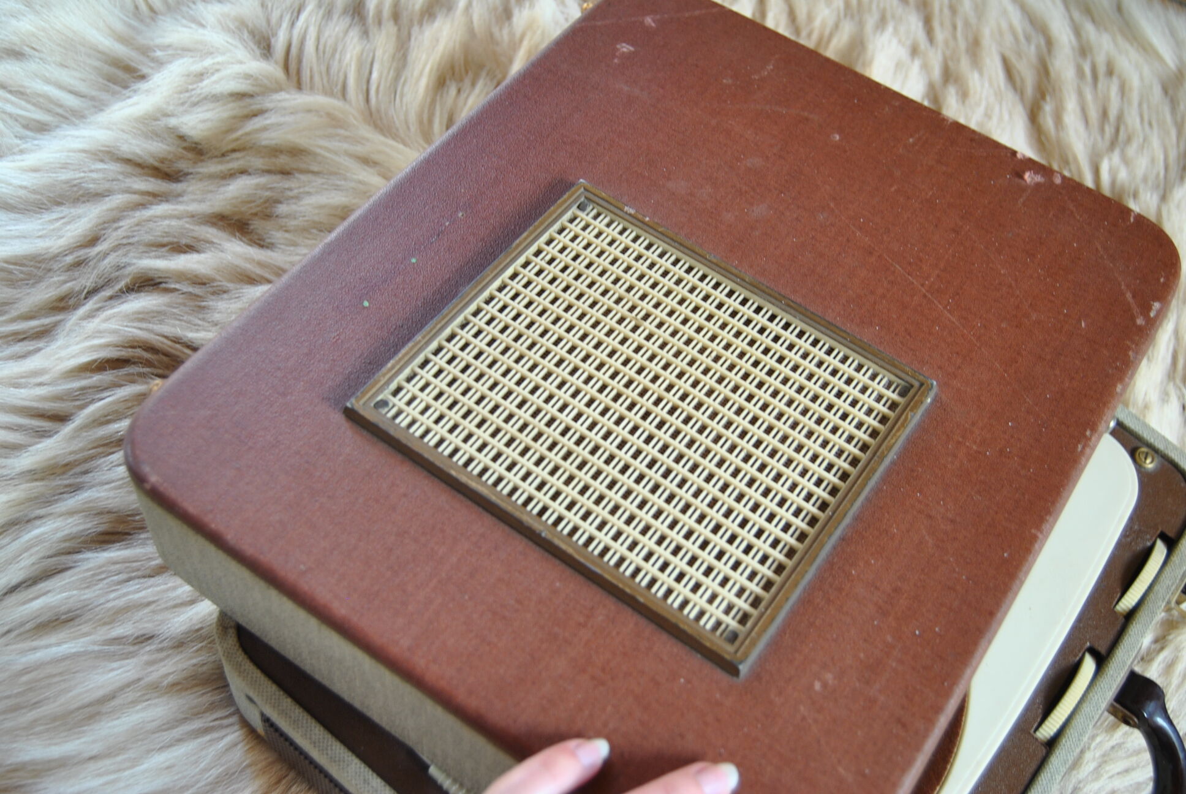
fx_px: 1286
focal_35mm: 39
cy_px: 397
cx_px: 593
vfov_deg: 34.3
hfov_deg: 49.5
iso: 220
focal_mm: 26
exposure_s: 1/30
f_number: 4
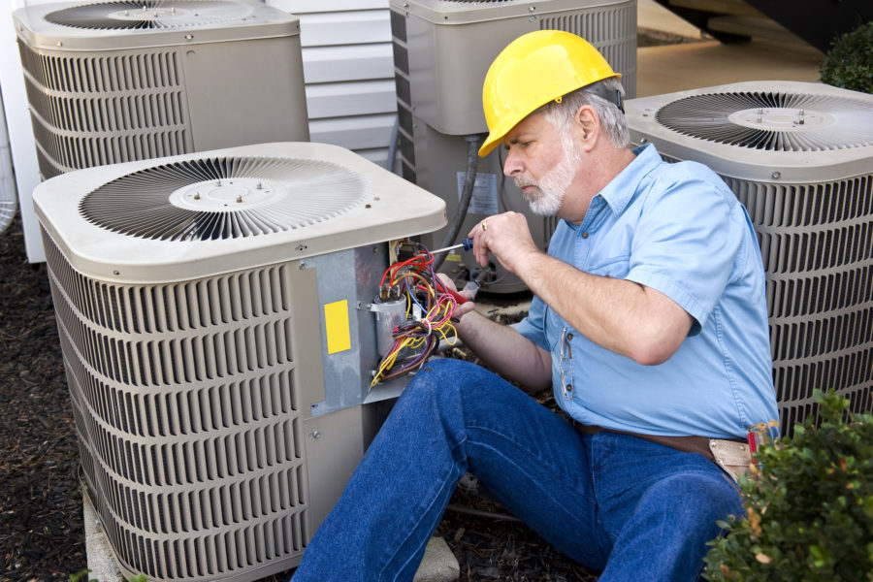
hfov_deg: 41.1
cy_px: 291
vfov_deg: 28.1
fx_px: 1164
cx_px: 436
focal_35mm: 48
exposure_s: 1/160
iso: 200
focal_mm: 48
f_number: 5.6
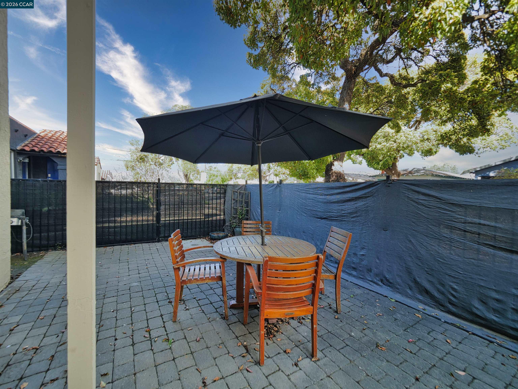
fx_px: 209
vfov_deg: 85.7
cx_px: 259
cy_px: 194
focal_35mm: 14
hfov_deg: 102.1
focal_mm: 7
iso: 100
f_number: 2.8
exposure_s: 1/160
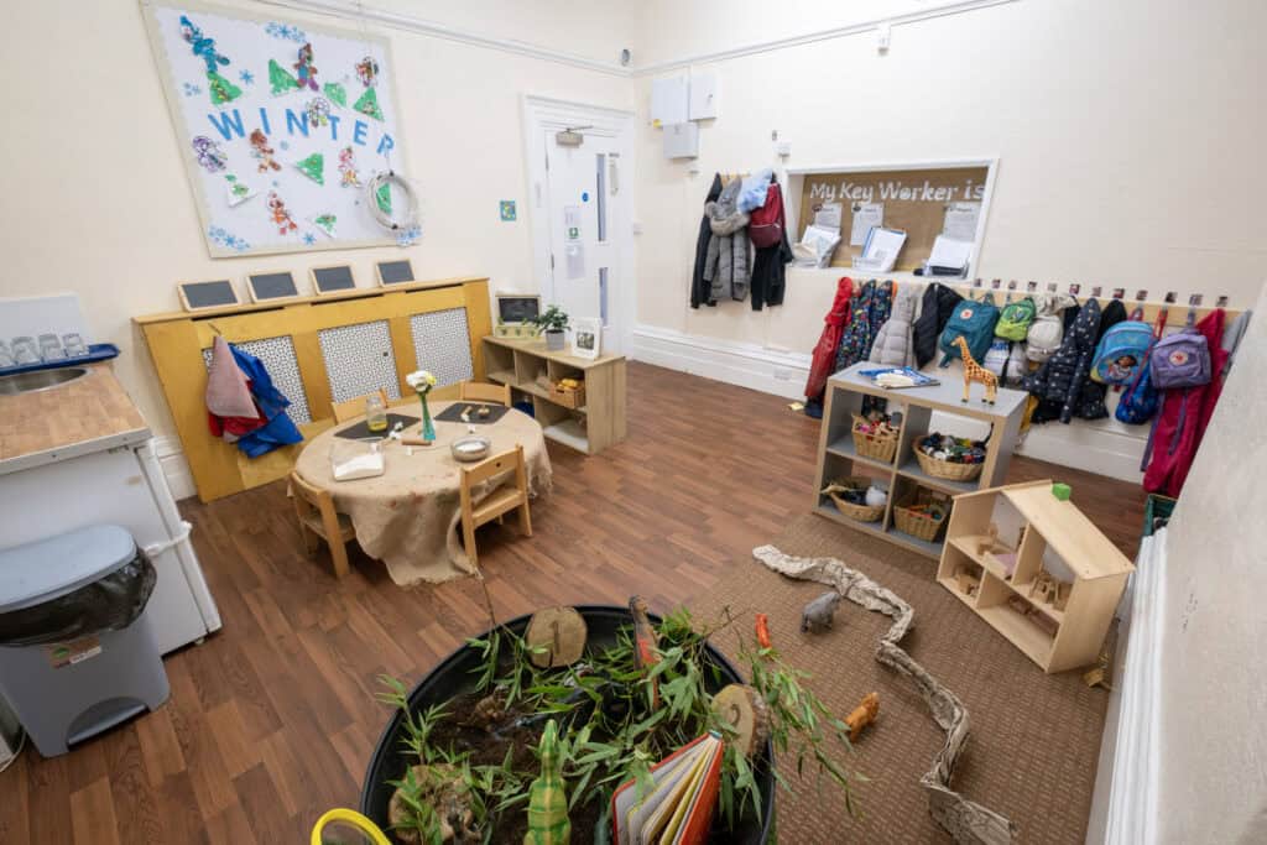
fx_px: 528
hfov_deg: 100.4
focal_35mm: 15
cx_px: 634
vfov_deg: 77.3
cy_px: 422
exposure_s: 1/60
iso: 1600
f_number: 5
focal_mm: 10
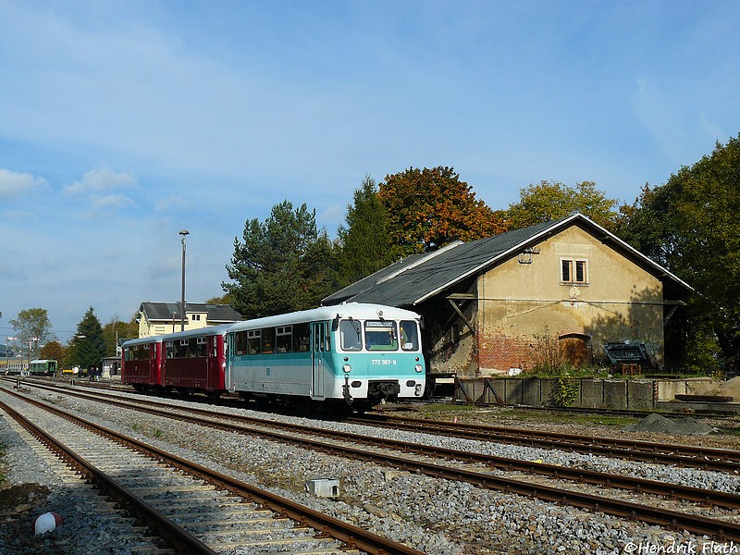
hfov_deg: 41.2
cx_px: 370
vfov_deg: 31.5
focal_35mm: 46
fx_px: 983
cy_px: 278
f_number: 4
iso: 100
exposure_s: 1/1000
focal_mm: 7.7
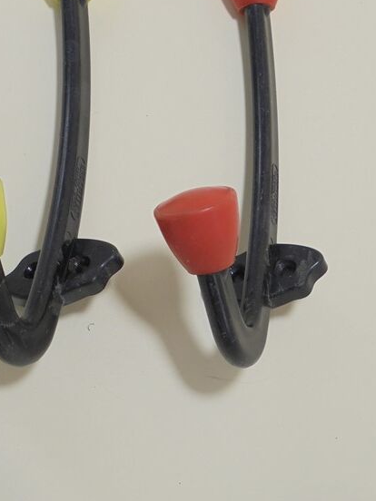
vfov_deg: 31.0
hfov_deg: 23.6
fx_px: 898
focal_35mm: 62
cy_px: 177
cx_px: 140
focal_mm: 6.9
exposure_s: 1/50
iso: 100
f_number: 4.2
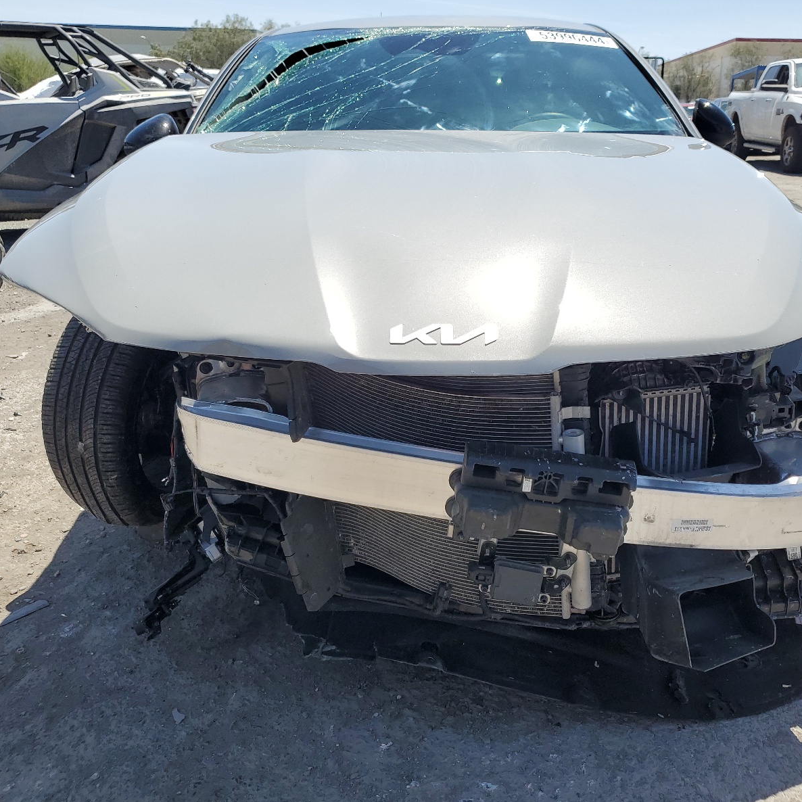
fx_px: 813
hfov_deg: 52.3
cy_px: 399
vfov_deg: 52.5
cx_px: 464
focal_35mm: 31
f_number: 1.5
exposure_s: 1/2500
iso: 50
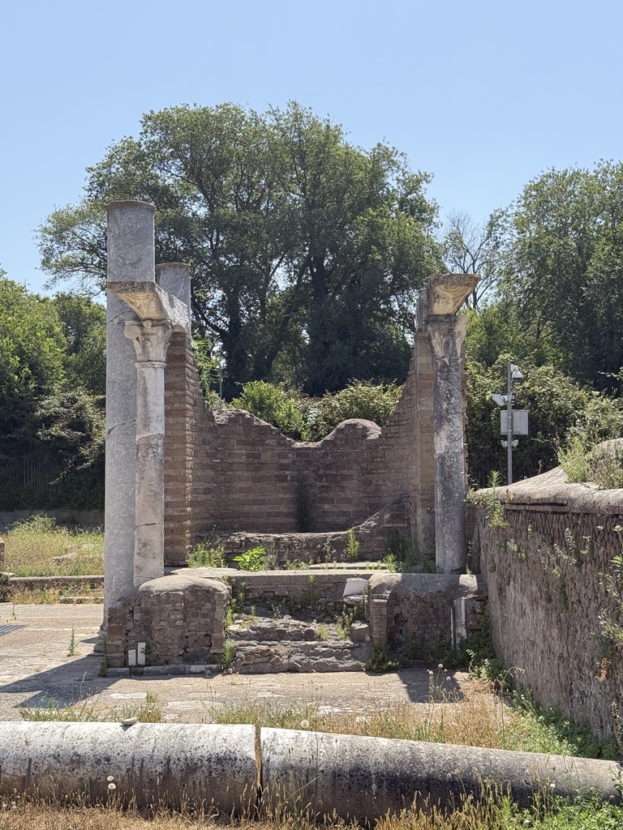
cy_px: 415
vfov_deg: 39.7
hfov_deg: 30.3
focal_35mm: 48
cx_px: 312
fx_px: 1152
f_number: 1.78
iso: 80
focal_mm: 6.76
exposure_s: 1/1931
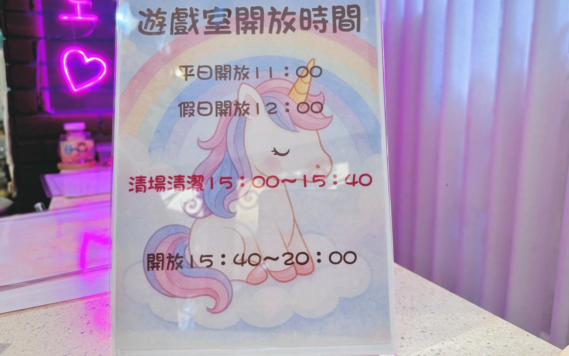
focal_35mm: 26
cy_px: 149
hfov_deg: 70.4
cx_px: 288
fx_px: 403
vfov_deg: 47.4
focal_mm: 6.76
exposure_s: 1/60
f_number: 1.78
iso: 160
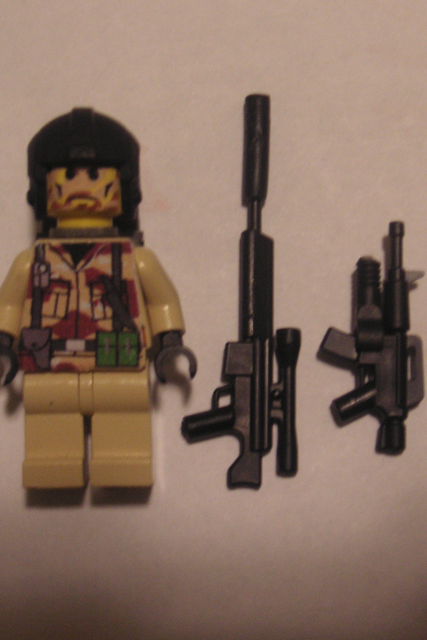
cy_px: 319
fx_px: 1245
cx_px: 195
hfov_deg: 19.5
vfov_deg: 28.8
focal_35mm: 70
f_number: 3.4
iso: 100
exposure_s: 1/8
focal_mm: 8.4
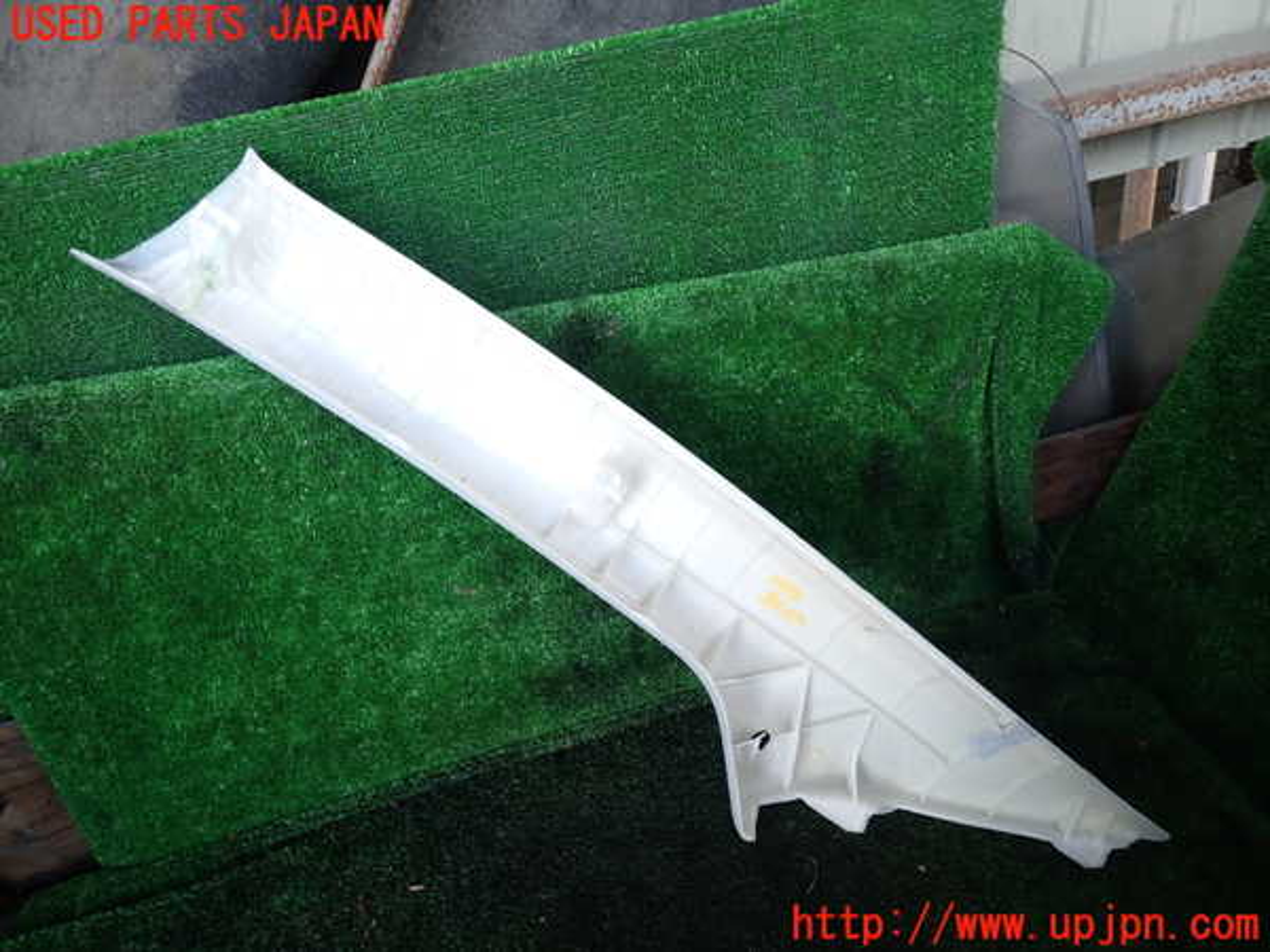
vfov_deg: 54.9
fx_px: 917
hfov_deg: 69.4
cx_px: 635
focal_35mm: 25
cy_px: 476
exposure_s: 1/60
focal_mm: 4.5
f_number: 2
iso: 200
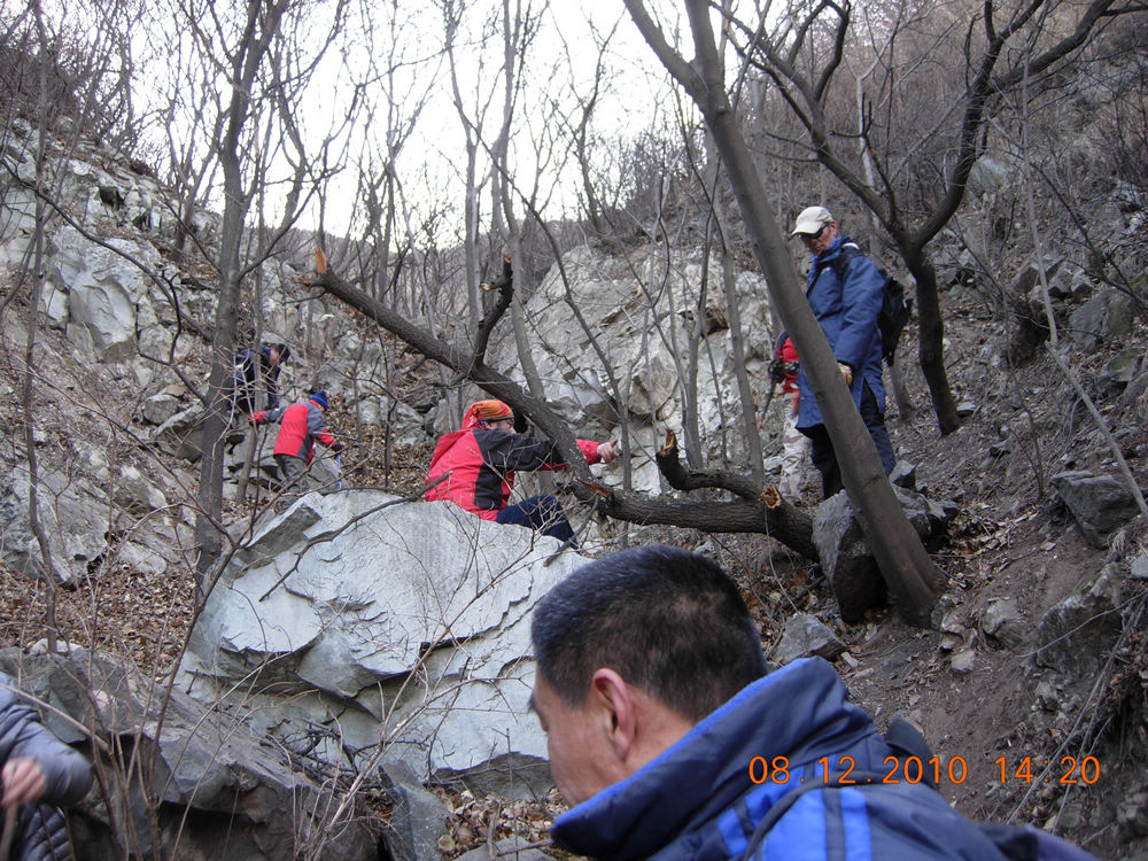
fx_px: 1194
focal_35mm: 36
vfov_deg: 39.7
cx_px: 574
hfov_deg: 51.4
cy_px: 430
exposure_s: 1/46.5
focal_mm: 7.5
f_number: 2.7
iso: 50
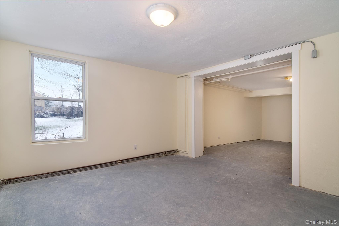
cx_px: 170
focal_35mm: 16
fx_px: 155
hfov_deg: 95.0
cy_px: 113
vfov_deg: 72.0
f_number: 11
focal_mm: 11
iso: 640
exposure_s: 1/60
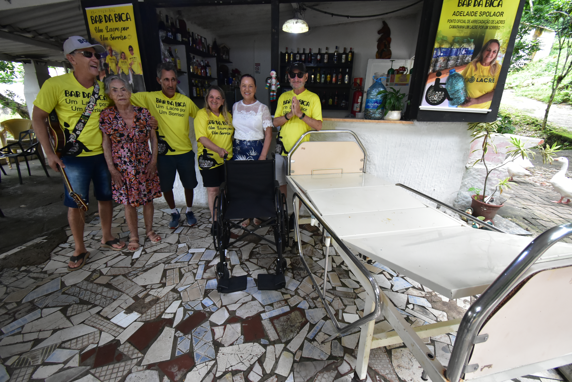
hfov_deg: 100.4
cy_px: 191
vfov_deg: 77.3
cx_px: 286
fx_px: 238
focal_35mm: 15
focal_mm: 10
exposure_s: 1/160
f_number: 4.5
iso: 1600
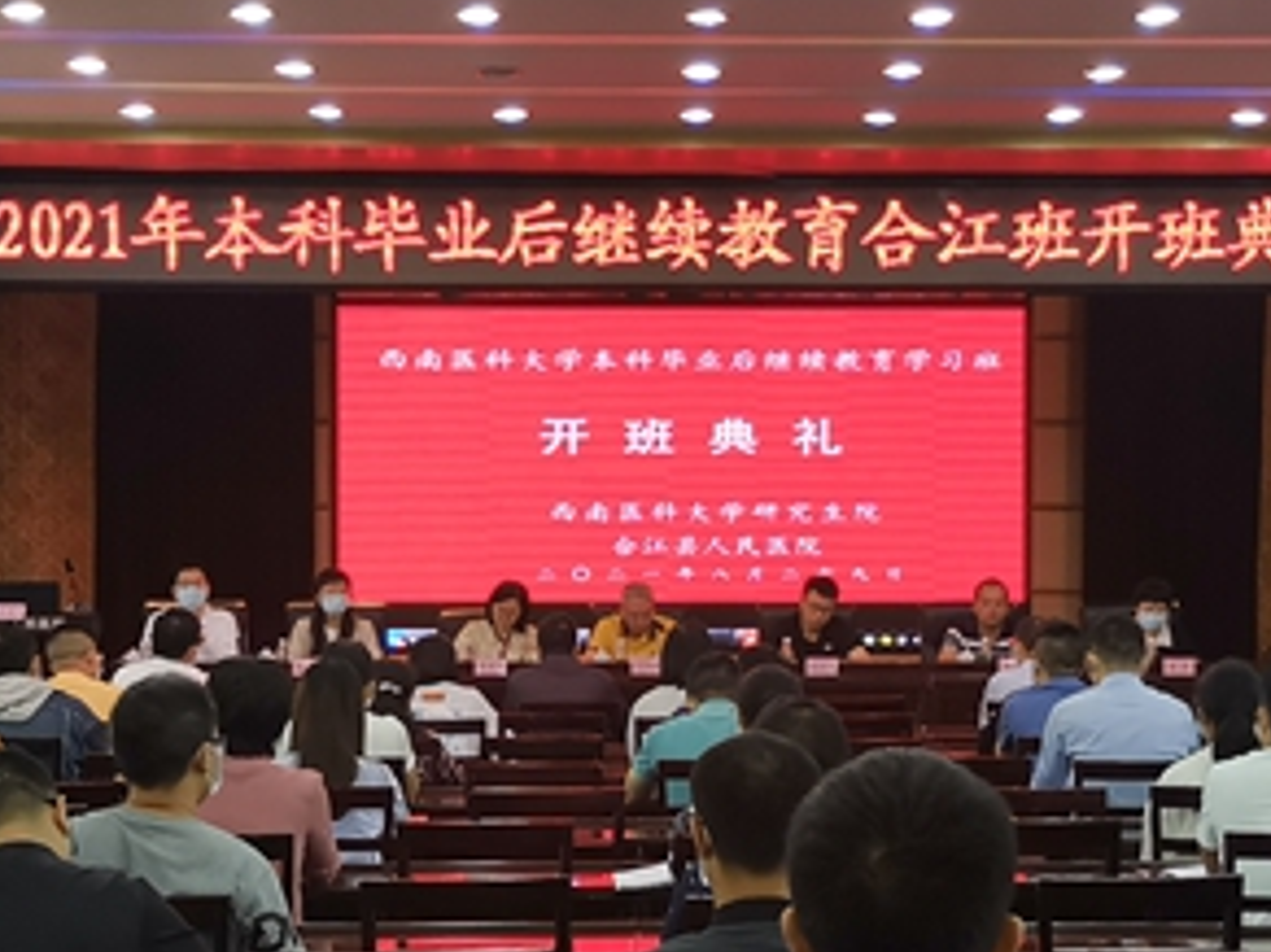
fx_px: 3230
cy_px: 568
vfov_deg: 16.8
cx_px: 721
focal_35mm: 88
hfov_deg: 22.2
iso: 125
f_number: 1.4
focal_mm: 4.66
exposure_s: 1/100
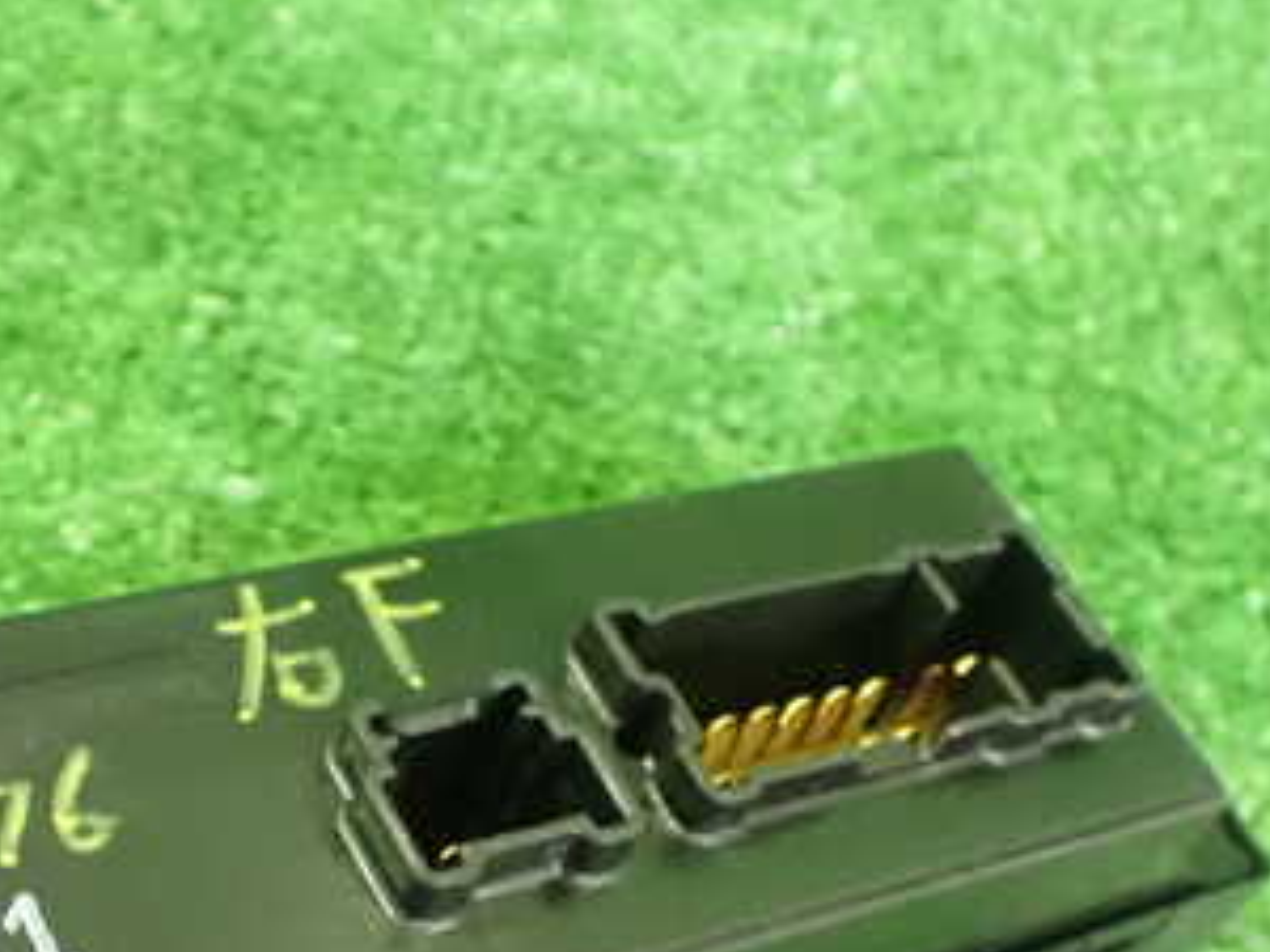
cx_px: 347
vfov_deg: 23.7
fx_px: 2201
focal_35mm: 60
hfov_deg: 31.7
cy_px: 872
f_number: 2.3
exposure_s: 1/25
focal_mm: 5.4
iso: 1600
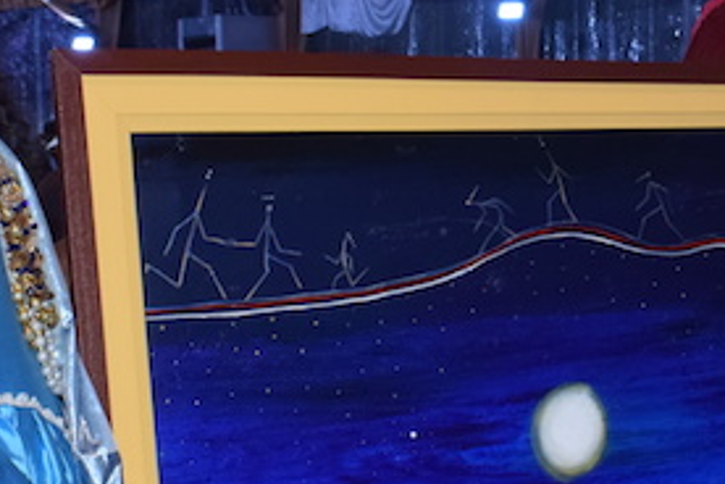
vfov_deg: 13.7
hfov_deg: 20.1
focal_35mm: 100
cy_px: 262
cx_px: 623
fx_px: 2014
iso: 400
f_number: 5.6
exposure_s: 1/60
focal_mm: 18
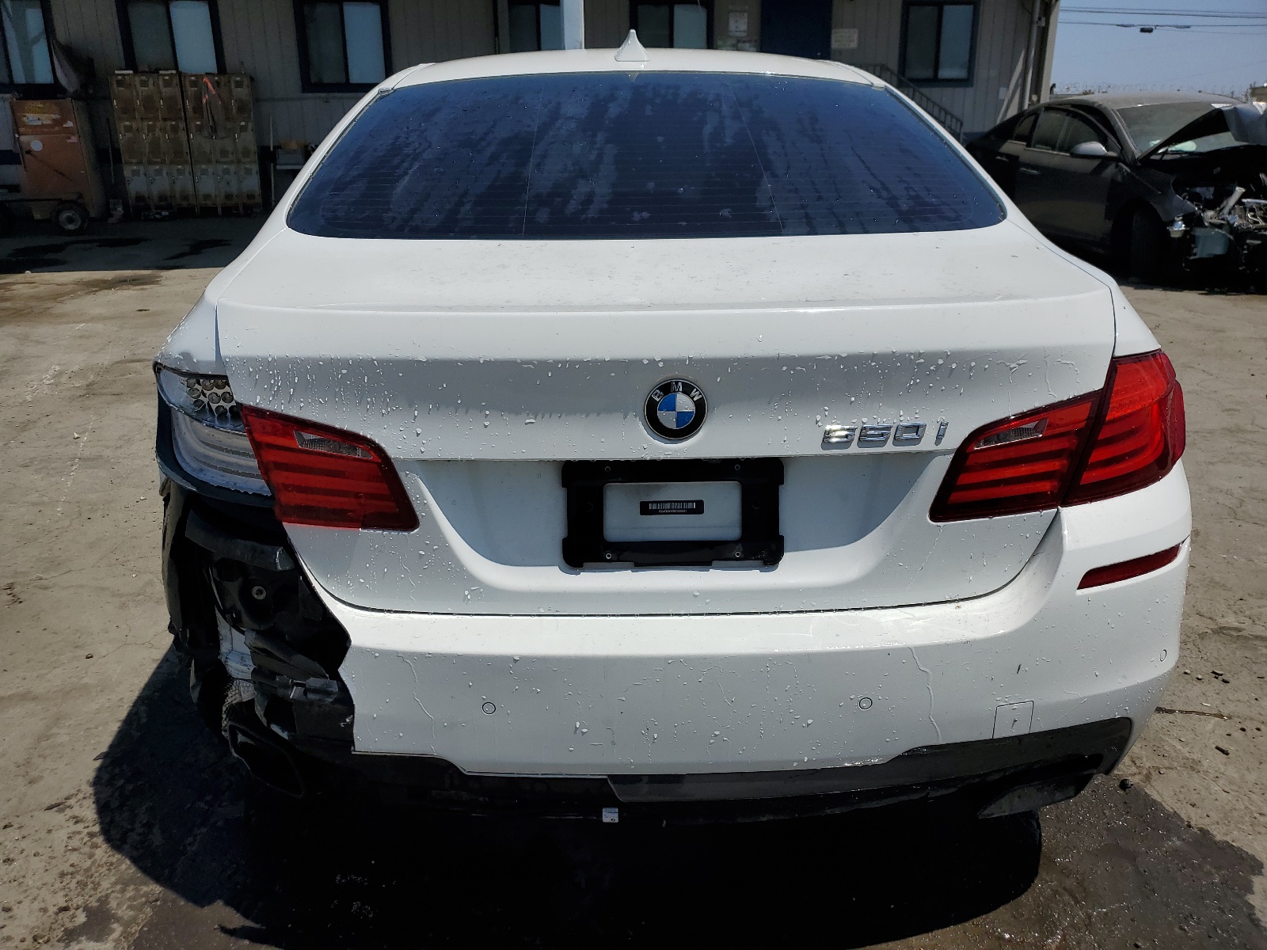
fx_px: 952
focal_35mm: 26
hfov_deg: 67.3
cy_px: 475
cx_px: 634
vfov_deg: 53.1
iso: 51
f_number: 1.5
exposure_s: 1/10000
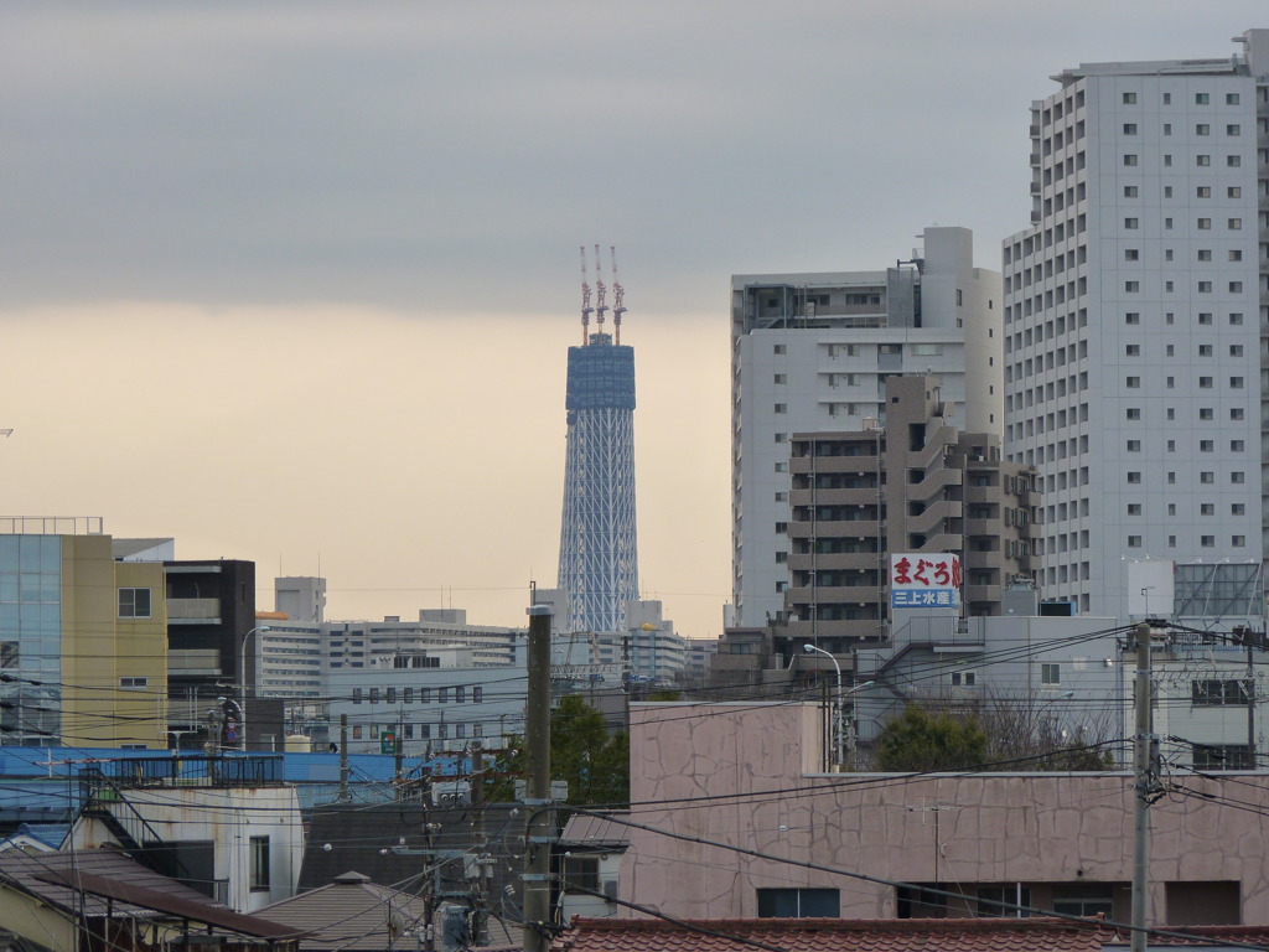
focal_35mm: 188
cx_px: 634
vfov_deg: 7.9
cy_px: 476
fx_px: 6892
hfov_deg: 10.5
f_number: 4.5
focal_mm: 33.5
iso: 125
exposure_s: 1/250
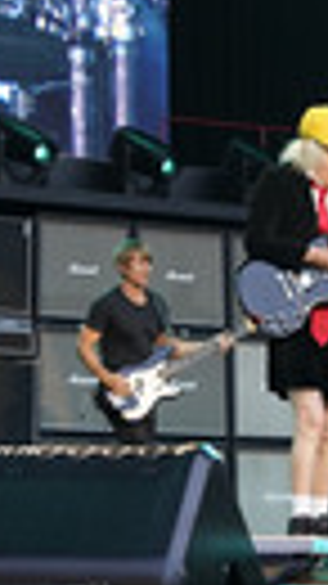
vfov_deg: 16.3
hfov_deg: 9.5
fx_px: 1966
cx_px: 83
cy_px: -81
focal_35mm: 127
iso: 1600
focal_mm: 35
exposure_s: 1/400
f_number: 5
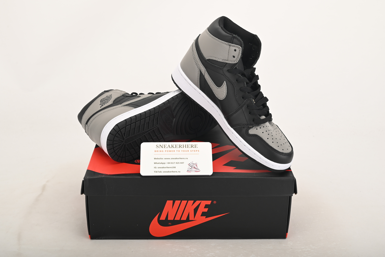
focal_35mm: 47
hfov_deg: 41.9
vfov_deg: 28.7
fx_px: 503
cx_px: 192
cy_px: 128
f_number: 11
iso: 100
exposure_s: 1/200
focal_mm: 47
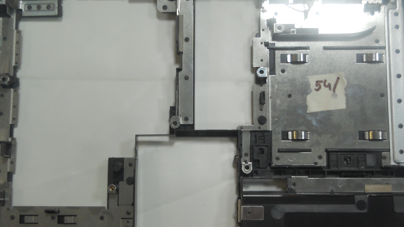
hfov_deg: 35.4
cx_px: 202
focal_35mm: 59
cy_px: 155
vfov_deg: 20.3
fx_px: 632
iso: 160
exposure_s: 1/30
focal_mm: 6.72
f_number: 3.1
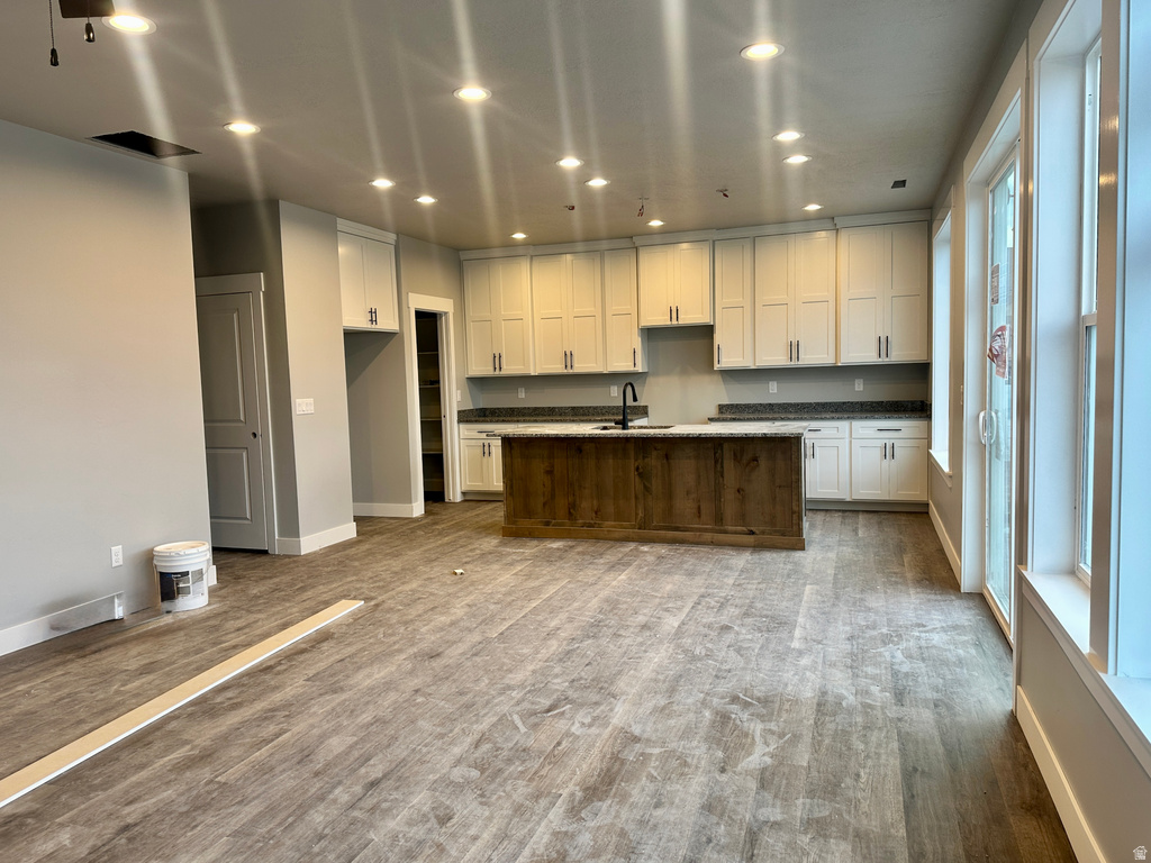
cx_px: 576
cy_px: 432
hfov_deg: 71.6
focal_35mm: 24
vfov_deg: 56.8
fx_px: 798
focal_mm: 6.86
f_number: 1.78
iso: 100
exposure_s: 1/120
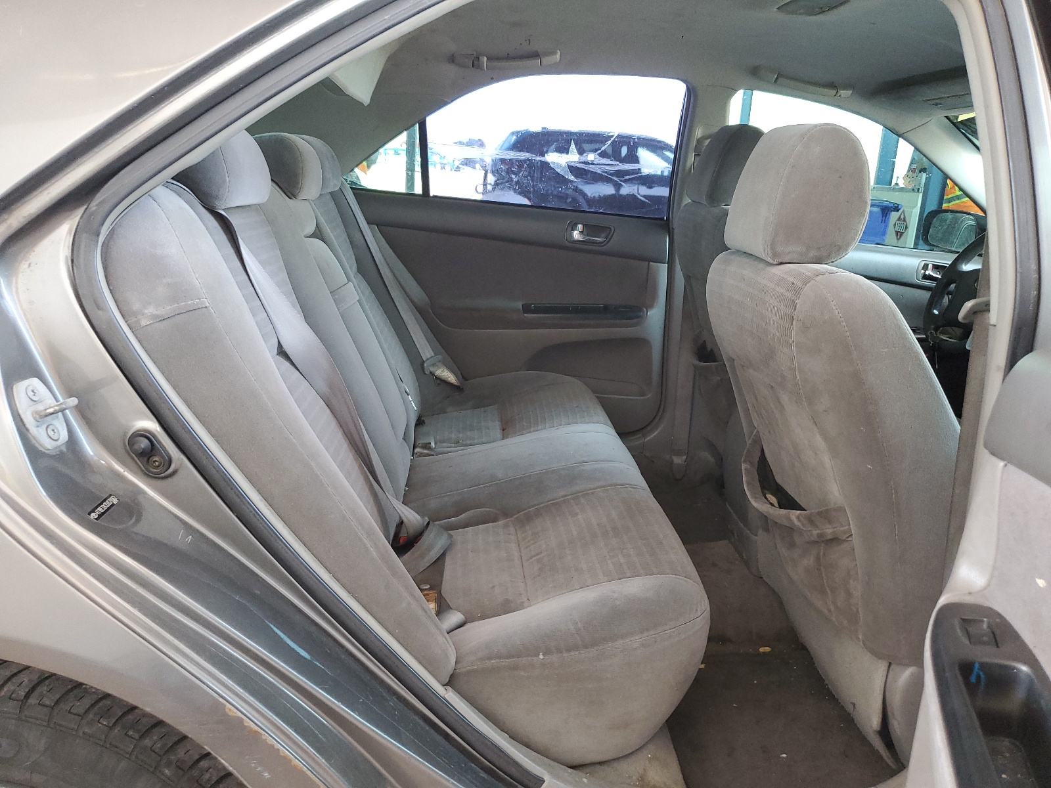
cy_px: 394
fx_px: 789
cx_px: 526
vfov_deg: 53.1
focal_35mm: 26
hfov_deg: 67.3
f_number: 1.5
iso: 180
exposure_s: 1/60.2
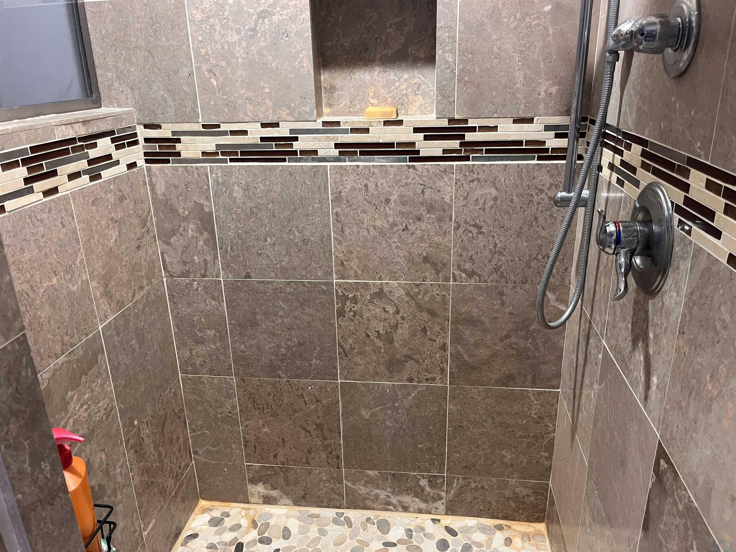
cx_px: 368
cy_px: 276
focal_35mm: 26
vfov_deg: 53.1
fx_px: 553
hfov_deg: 67.3
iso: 200
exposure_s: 1/60
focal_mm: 5.1
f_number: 1.6
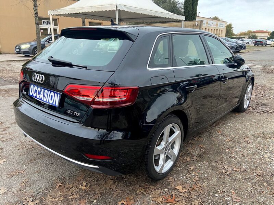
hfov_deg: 67.3
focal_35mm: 26
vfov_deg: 53.1
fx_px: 206
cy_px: 102
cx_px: 137
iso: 320
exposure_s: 1/60
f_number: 1.8
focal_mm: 4.25
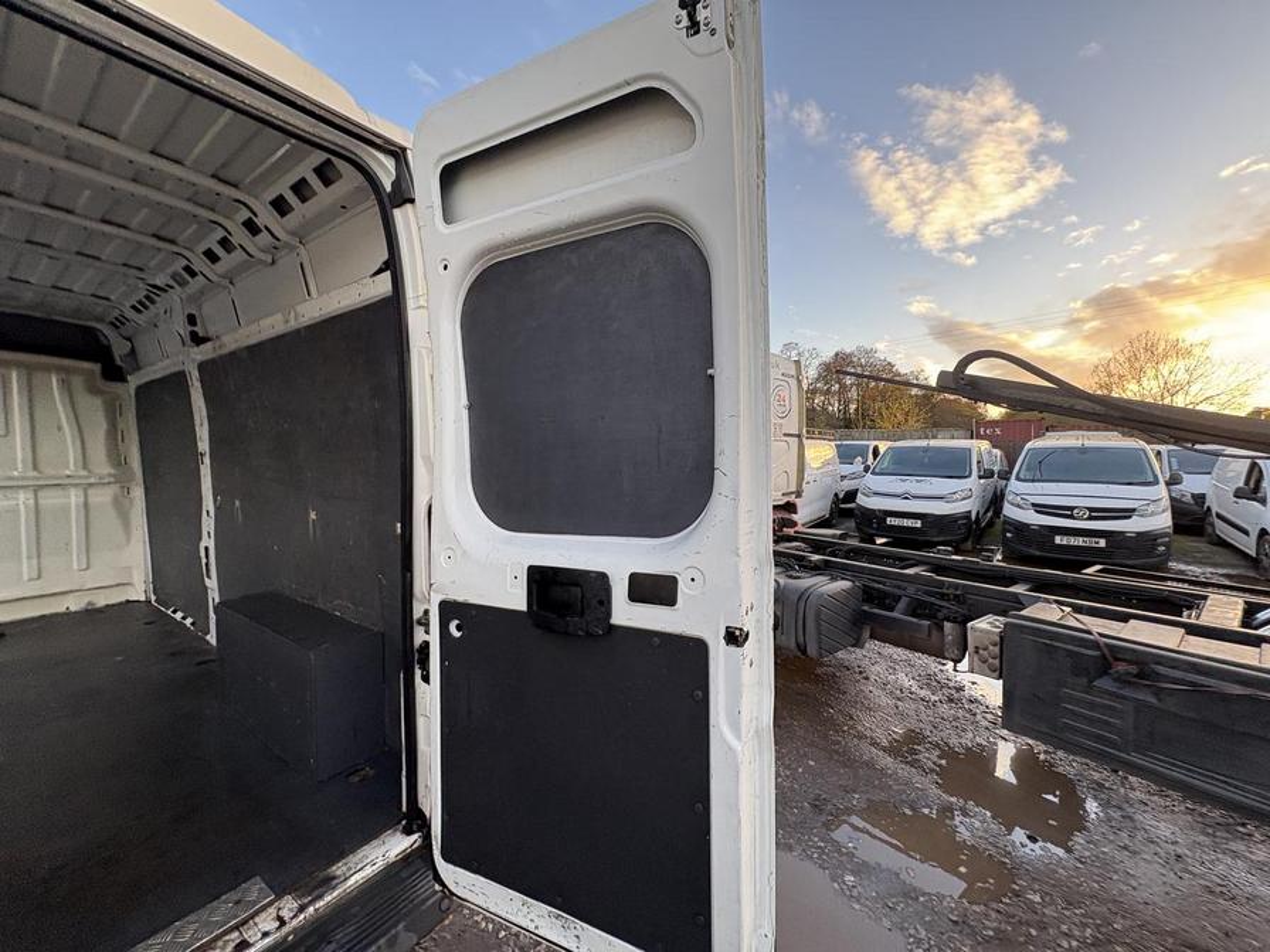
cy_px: 476
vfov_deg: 85.7
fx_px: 514
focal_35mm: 14
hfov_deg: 102.1
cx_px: 635
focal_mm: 2.22
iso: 50
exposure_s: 1/99
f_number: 2.2
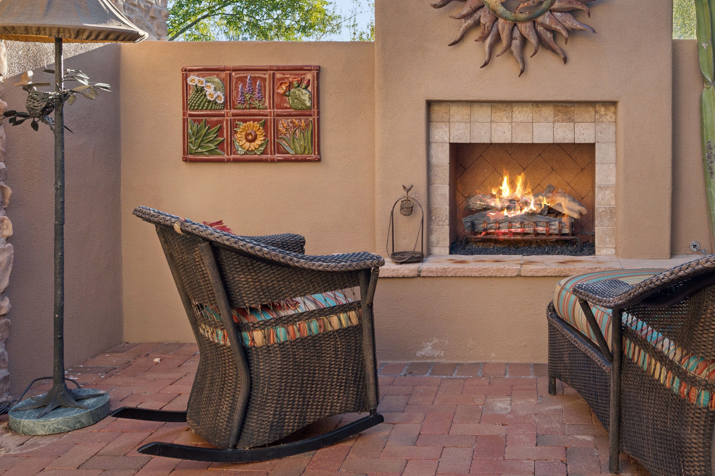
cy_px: 117
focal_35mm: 37
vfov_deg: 35.1
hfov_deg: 50.1
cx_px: 525
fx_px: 734
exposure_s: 1/125
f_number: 8
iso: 320
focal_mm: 22
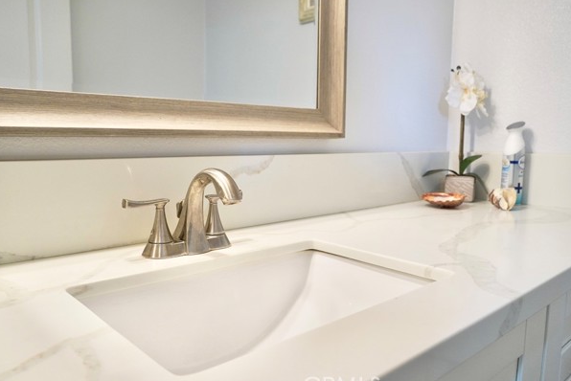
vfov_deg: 45.0
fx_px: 460
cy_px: 195
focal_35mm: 29
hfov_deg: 63.6
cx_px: 281
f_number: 4
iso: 640
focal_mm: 18
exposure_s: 1/160
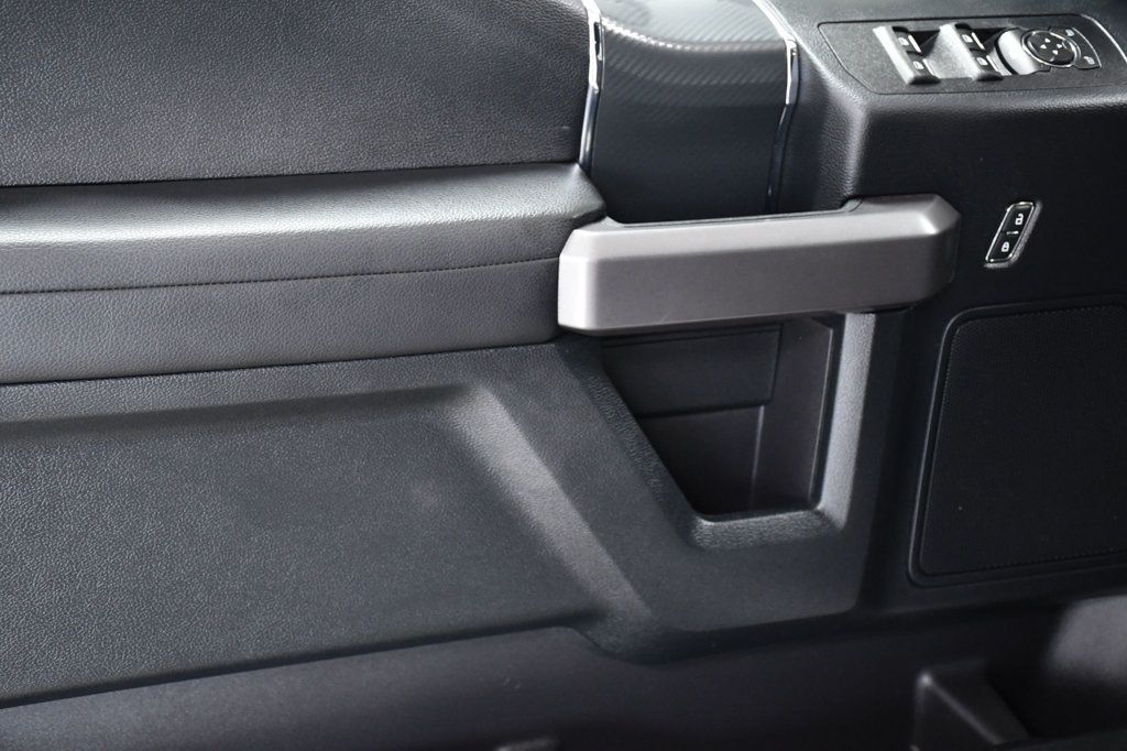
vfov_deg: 22.6
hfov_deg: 33.4
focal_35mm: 60
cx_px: 564
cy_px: 376
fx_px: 1878
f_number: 5
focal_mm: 40
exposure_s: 1/100
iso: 2500
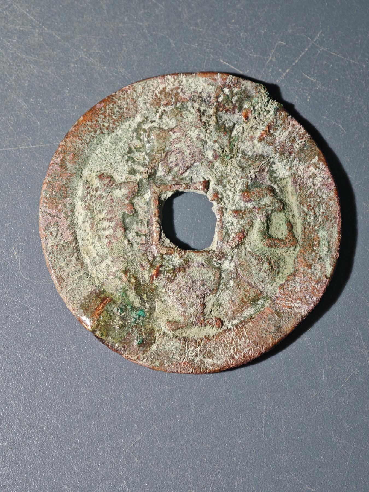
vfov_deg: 24.1
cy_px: 246
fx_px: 1151
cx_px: 184
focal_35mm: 81
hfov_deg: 18.2
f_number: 2
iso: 400
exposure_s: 1/94.4
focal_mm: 9
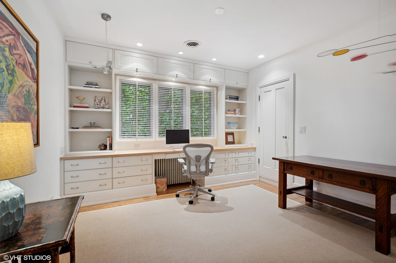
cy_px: 132
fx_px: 176
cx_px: 198
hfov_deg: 96.8
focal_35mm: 16
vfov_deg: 73.7
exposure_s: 1/1.43
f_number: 8
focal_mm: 16
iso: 200
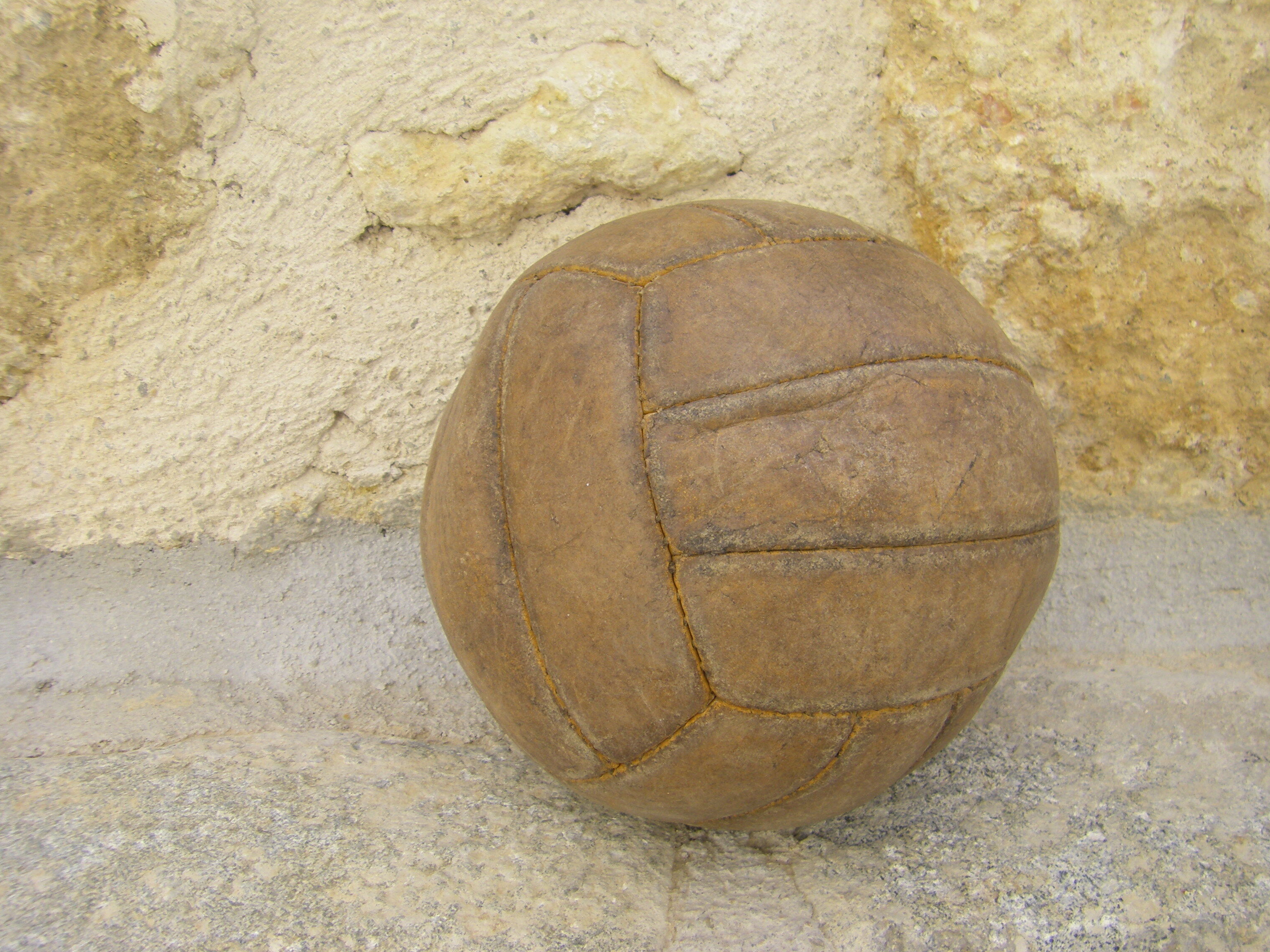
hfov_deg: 45.8
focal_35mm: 41
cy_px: 489
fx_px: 1504
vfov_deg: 35.1
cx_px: 670
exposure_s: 1/250
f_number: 3.5
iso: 64
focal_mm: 6.3
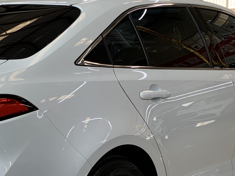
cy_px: 121
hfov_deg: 22.4
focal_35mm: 86
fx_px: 584
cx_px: 42
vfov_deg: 17.1
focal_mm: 4.25
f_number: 1.8
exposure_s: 1/121
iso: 32
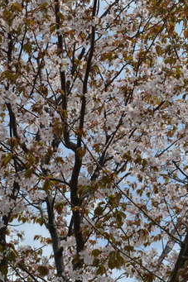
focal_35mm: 95
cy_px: 137
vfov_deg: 21.5
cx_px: 71
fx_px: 745
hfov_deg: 14.4
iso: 400
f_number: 8
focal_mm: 36
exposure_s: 1/1250
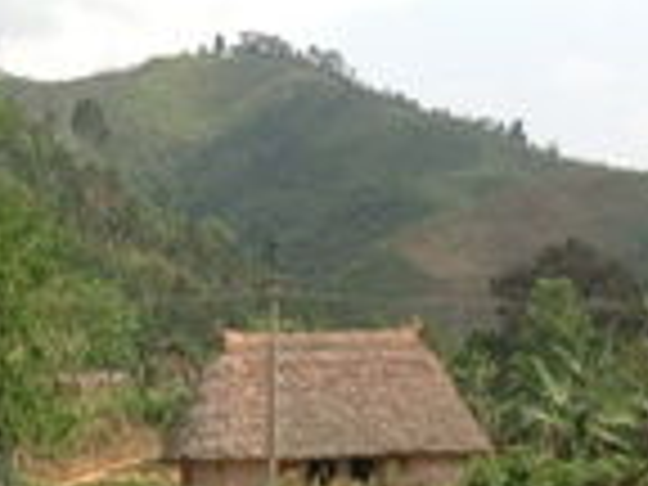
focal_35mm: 109
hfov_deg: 17.9
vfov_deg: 12.9
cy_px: 709
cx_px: 171
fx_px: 2040
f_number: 2.4
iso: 50
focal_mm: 4.28
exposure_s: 1/1163
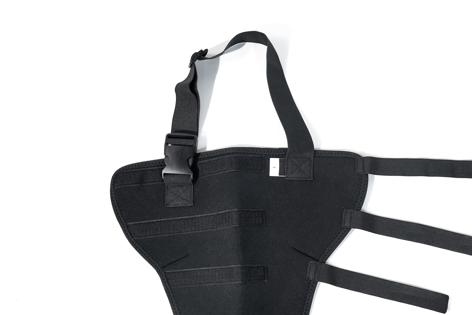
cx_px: 305
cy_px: 199
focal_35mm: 49
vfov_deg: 27.4
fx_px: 642
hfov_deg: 40.0
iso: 400
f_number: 11
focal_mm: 35
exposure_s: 1/40
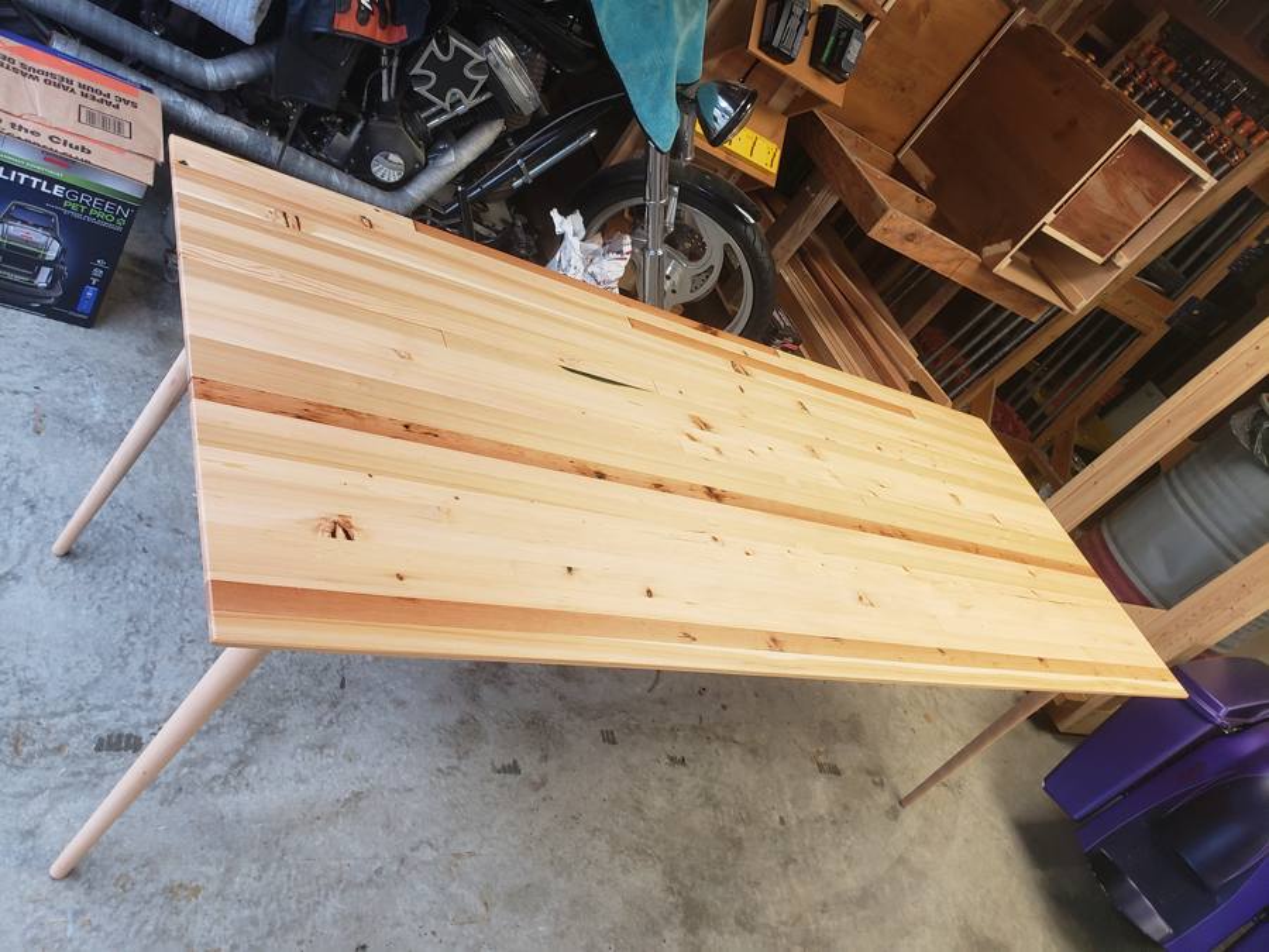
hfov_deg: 67.3
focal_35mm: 26
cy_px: 476
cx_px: 634
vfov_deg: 53.1
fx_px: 953
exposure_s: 1/60
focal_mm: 4.3
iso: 160
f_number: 2.4
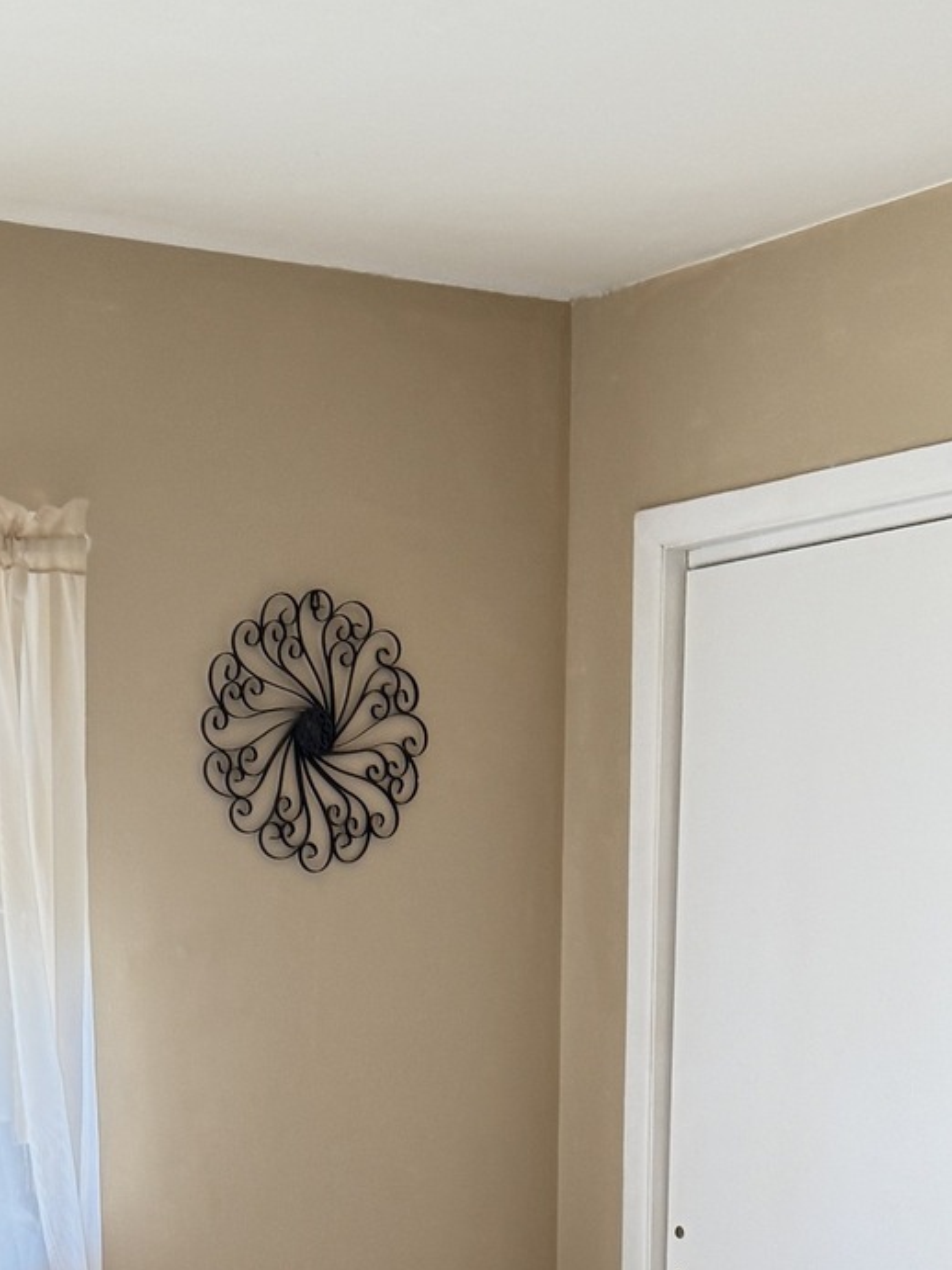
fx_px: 2934
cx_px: 116
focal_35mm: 80
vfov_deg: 22.7
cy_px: 1480
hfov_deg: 18.2
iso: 200
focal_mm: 6.76
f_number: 1.78
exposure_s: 1/72
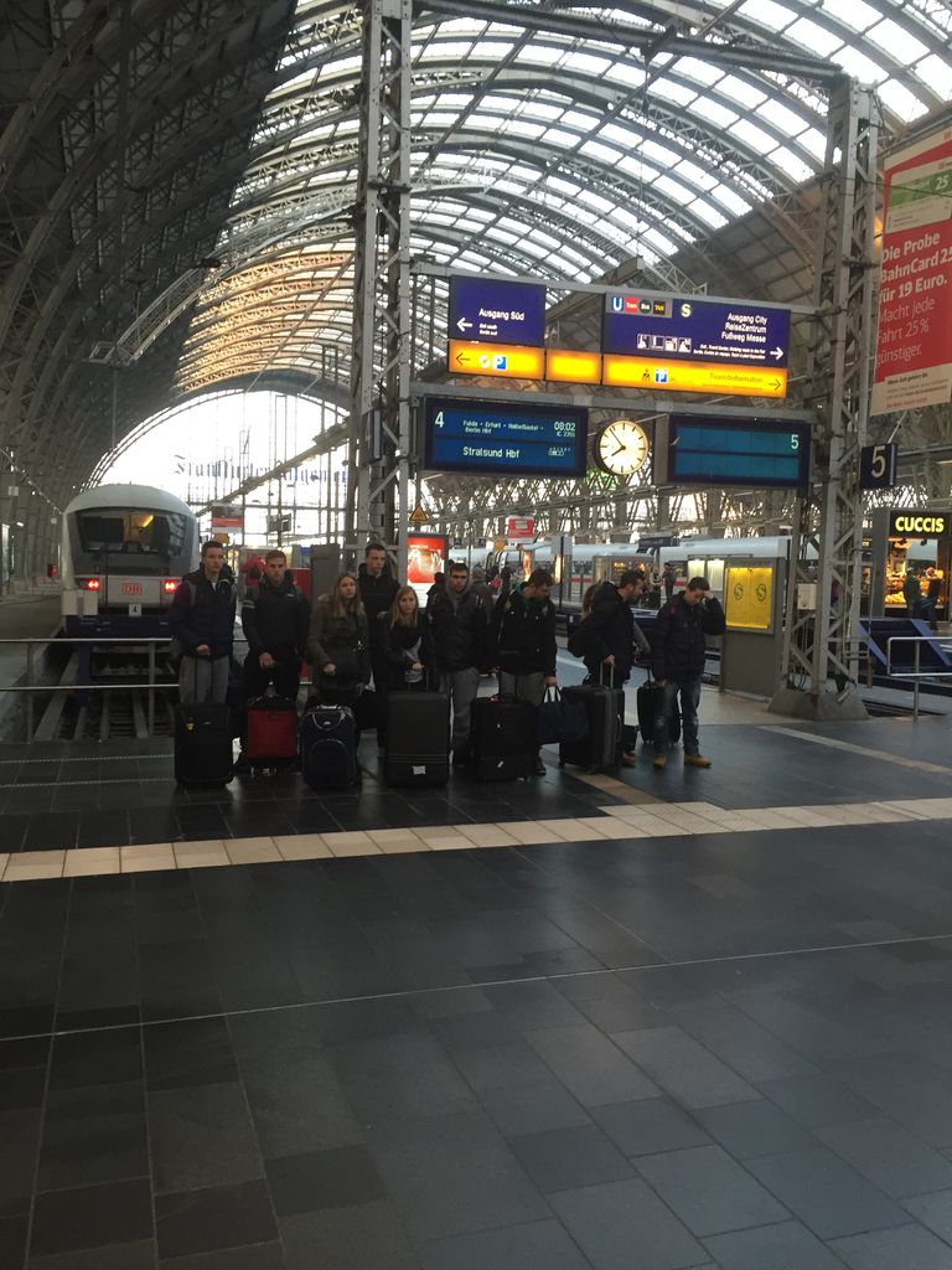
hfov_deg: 48.2
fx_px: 1063
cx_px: 476
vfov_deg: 61.7
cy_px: 635
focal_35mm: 29
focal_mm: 4.15
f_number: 2.2
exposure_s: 1/33
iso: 64
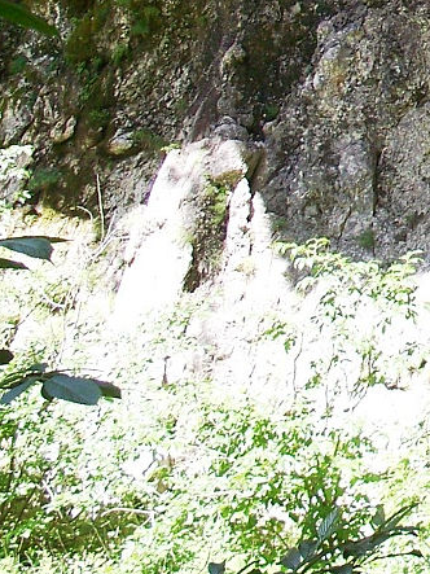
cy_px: -124
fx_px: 2154
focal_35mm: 130
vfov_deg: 14.7
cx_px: 886
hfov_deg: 10.4
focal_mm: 7.54
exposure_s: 1/160
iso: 64
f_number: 2.8
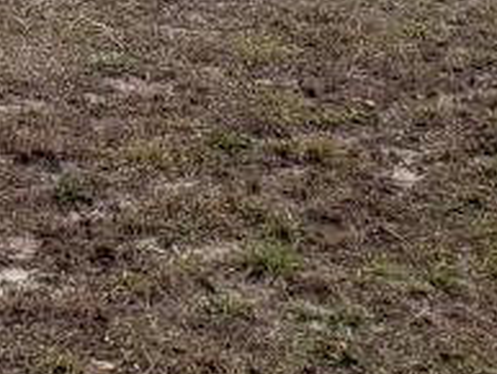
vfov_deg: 9.9
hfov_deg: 13.2
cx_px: -314
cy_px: -418
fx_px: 1983
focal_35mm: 138
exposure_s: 1/1814
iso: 50
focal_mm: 4.3
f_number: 2.4
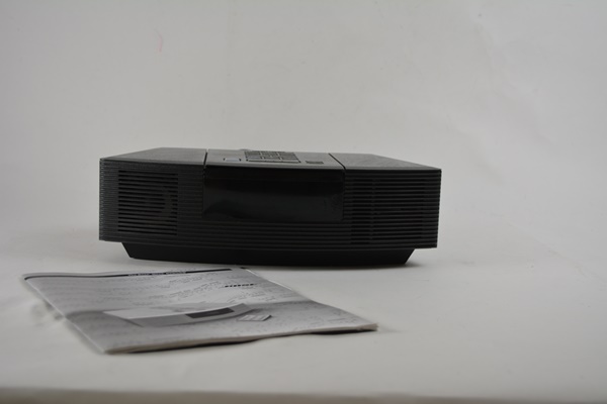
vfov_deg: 25.1
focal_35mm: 54
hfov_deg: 36.9
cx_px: 304
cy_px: 202
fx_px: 910
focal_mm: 36
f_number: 5.6
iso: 400
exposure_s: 1/125
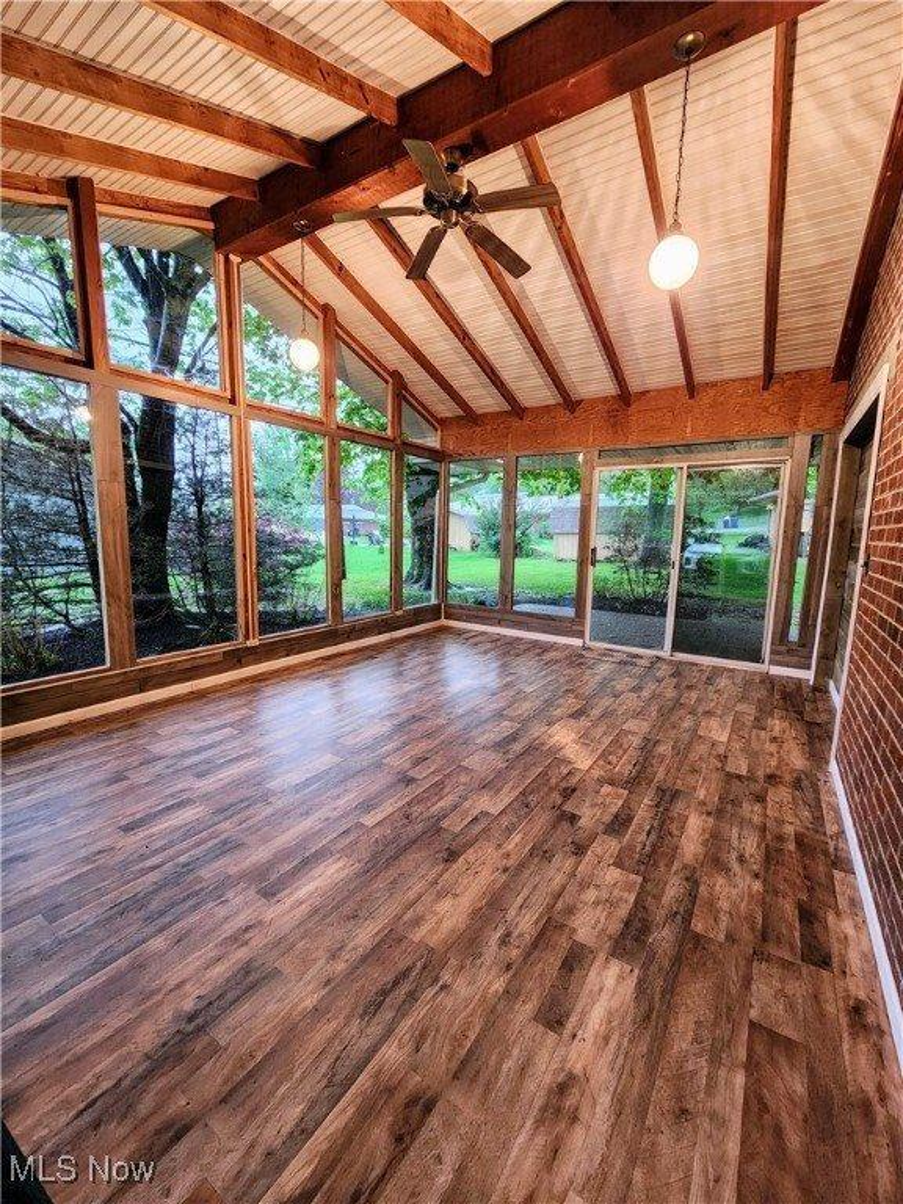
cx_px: 452
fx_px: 452
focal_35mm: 13
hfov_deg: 89.9
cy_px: 602
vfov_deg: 106.2
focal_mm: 2.2
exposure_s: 1/30
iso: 320
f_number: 2.2
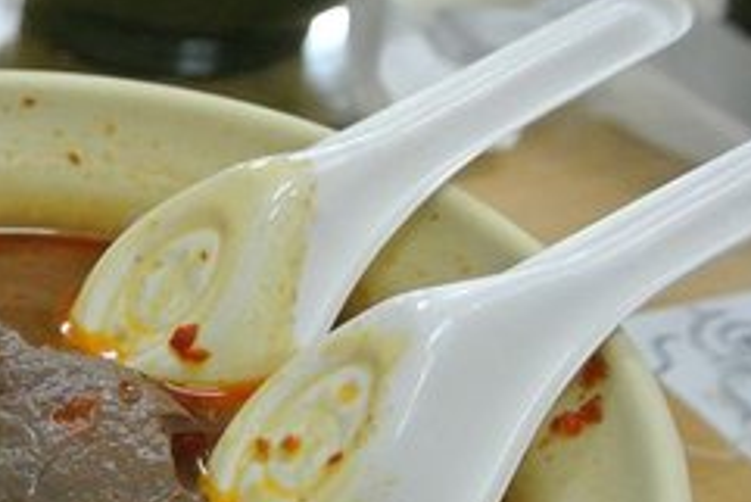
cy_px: 446
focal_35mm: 58
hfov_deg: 32.4
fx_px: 1211
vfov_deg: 22.9
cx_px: 50
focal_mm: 10.7
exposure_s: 1/125
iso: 2000
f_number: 3.5
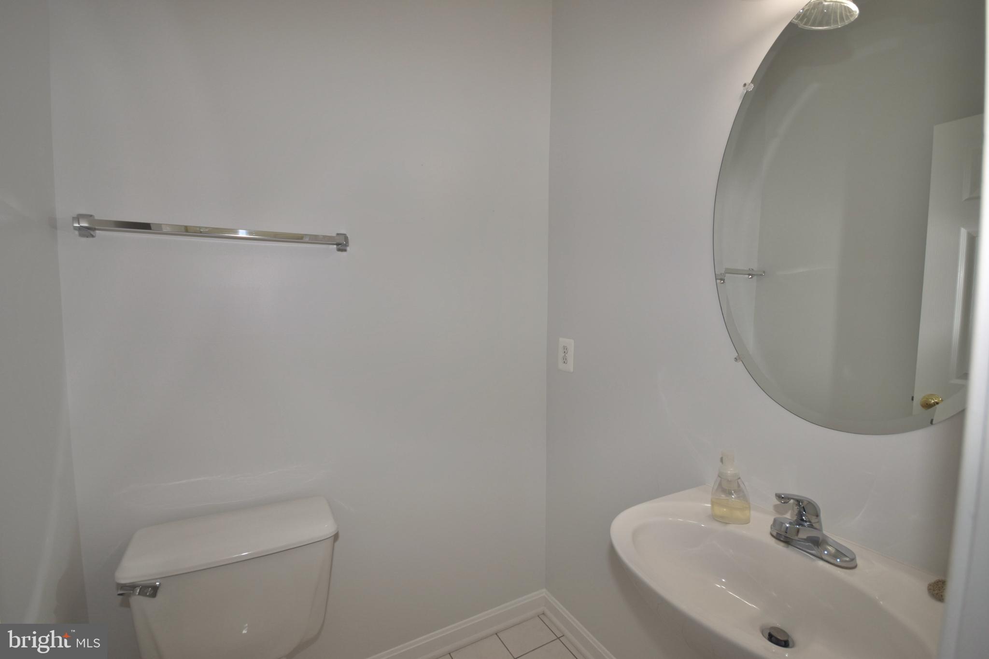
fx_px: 412
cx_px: 494
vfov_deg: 77.3
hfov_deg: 100.4
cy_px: 330
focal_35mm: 15
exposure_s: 1/60
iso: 250
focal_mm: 10
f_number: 5
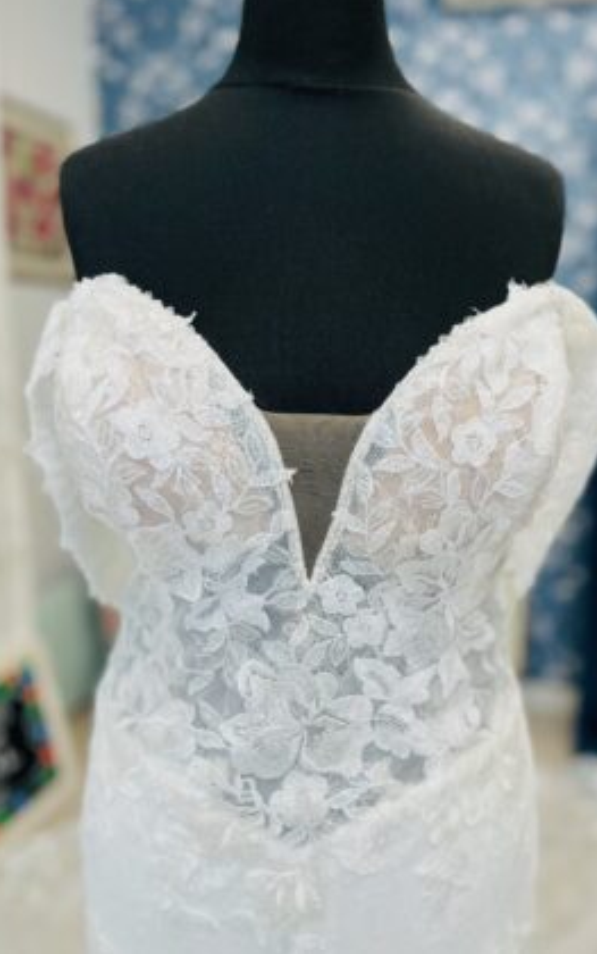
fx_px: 728
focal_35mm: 28
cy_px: 471
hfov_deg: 44.6
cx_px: 313
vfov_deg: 66.4
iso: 40
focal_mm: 5.1
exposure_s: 1/100
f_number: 1.6
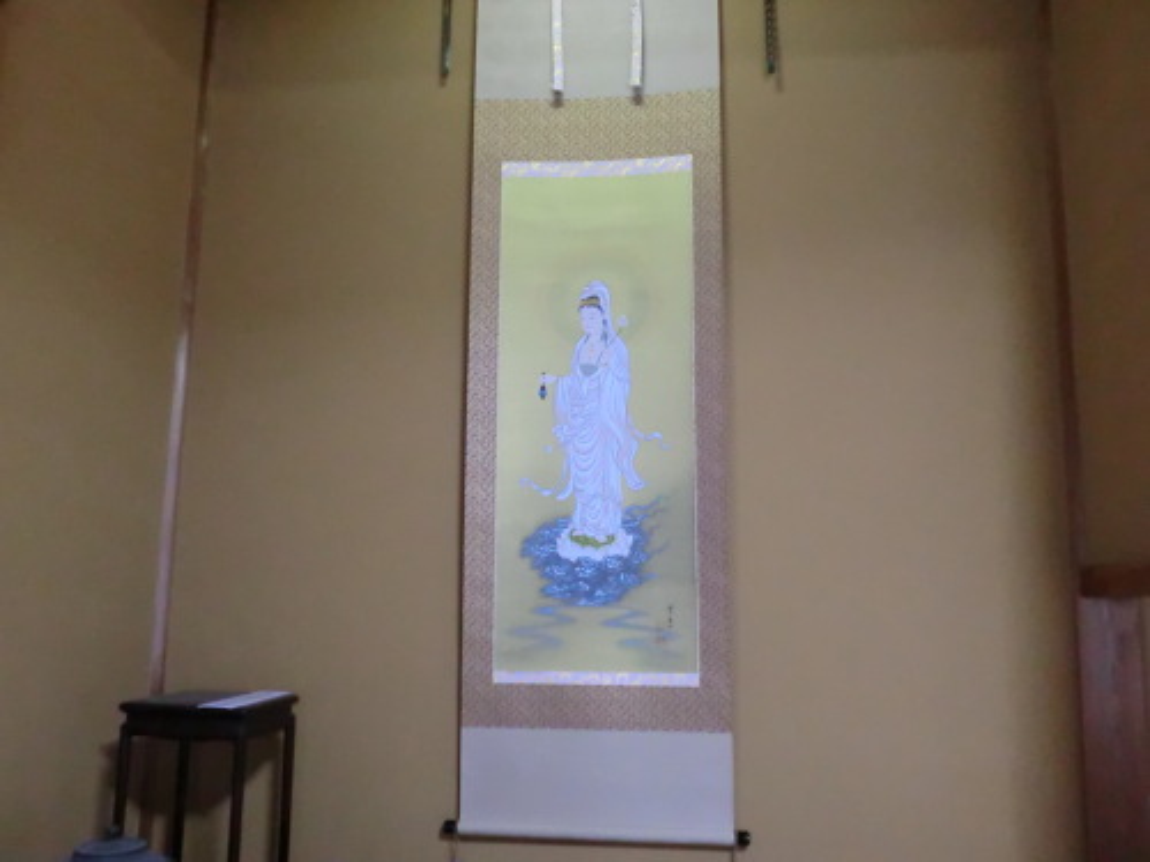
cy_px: 431
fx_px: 1063
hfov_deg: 56.8
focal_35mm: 32
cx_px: 575
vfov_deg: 44.2
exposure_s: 1/40
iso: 800
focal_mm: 5.8
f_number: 3.5
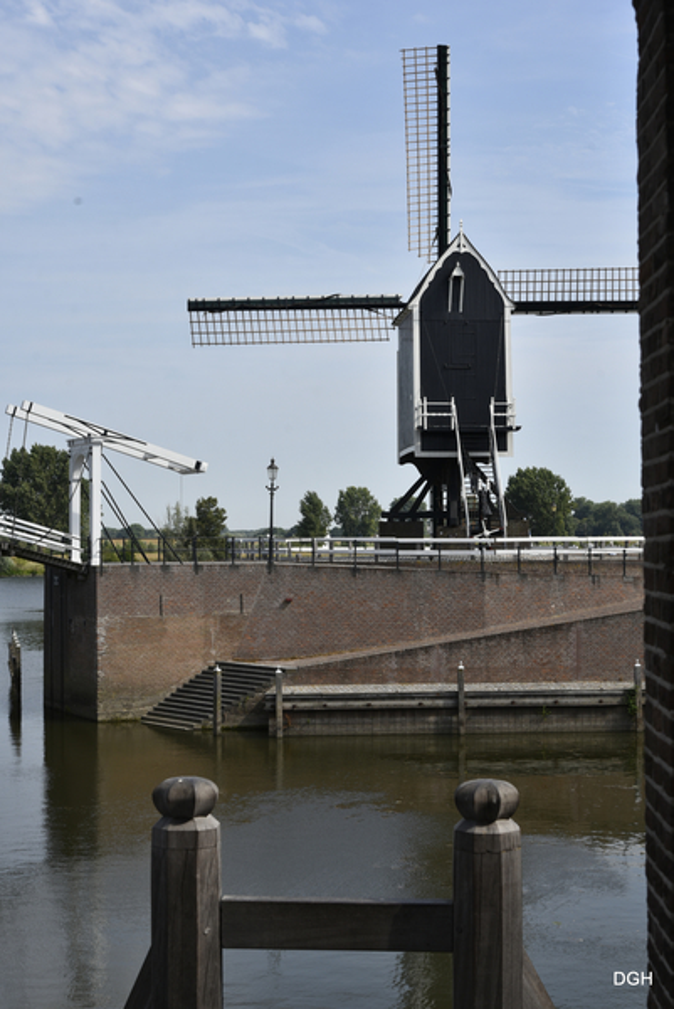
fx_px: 1458
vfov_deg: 38.2
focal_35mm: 52
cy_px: 504
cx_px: 337
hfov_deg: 26.0
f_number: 10
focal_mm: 52
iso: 200
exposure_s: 1/400
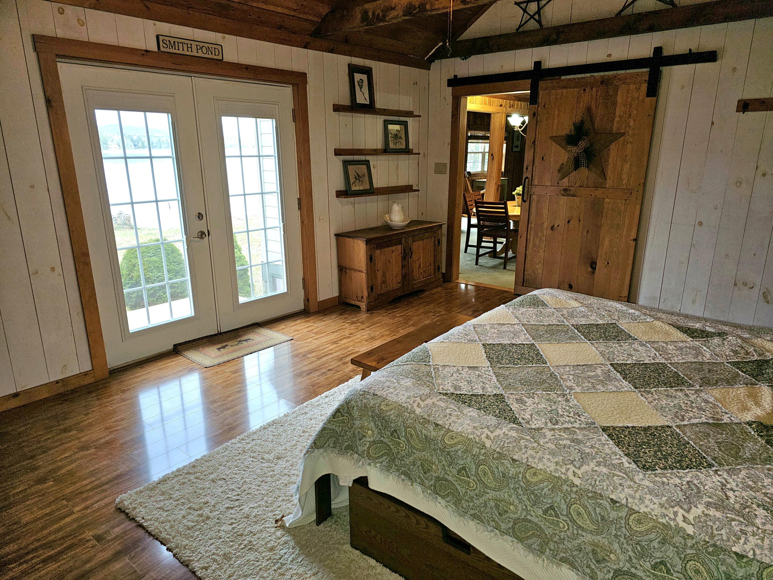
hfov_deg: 73.9
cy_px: 290
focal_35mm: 23
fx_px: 514
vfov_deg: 58.9
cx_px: 386
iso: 100
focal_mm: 6.3
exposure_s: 1/30
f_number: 1.7
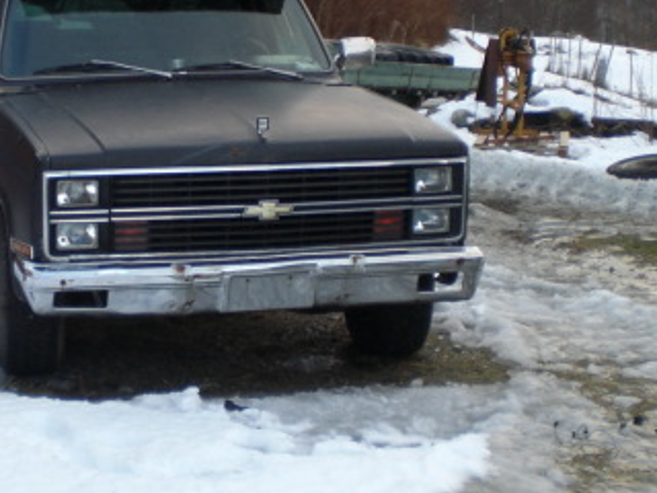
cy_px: 134
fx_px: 1442
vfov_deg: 19.3
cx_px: 164
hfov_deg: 25.4
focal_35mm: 76
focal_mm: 6.3
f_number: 3.1
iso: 100
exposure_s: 1/125
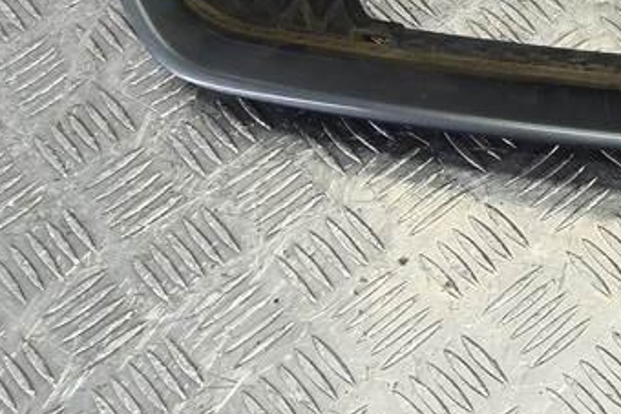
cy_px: -86
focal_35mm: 72
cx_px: 926
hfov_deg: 22.9
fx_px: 1242
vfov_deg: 18.0
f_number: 1.6
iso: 102
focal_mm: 4.11
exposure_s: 1/50
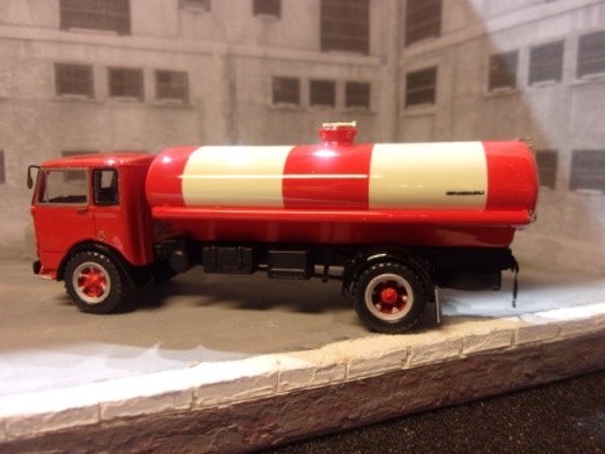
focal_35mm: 28
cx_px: 302
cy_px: 227
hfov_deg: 63.4
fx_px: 489
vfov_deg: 49.7
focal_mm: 5.1
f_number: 3.9
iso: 107
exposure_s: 1/34
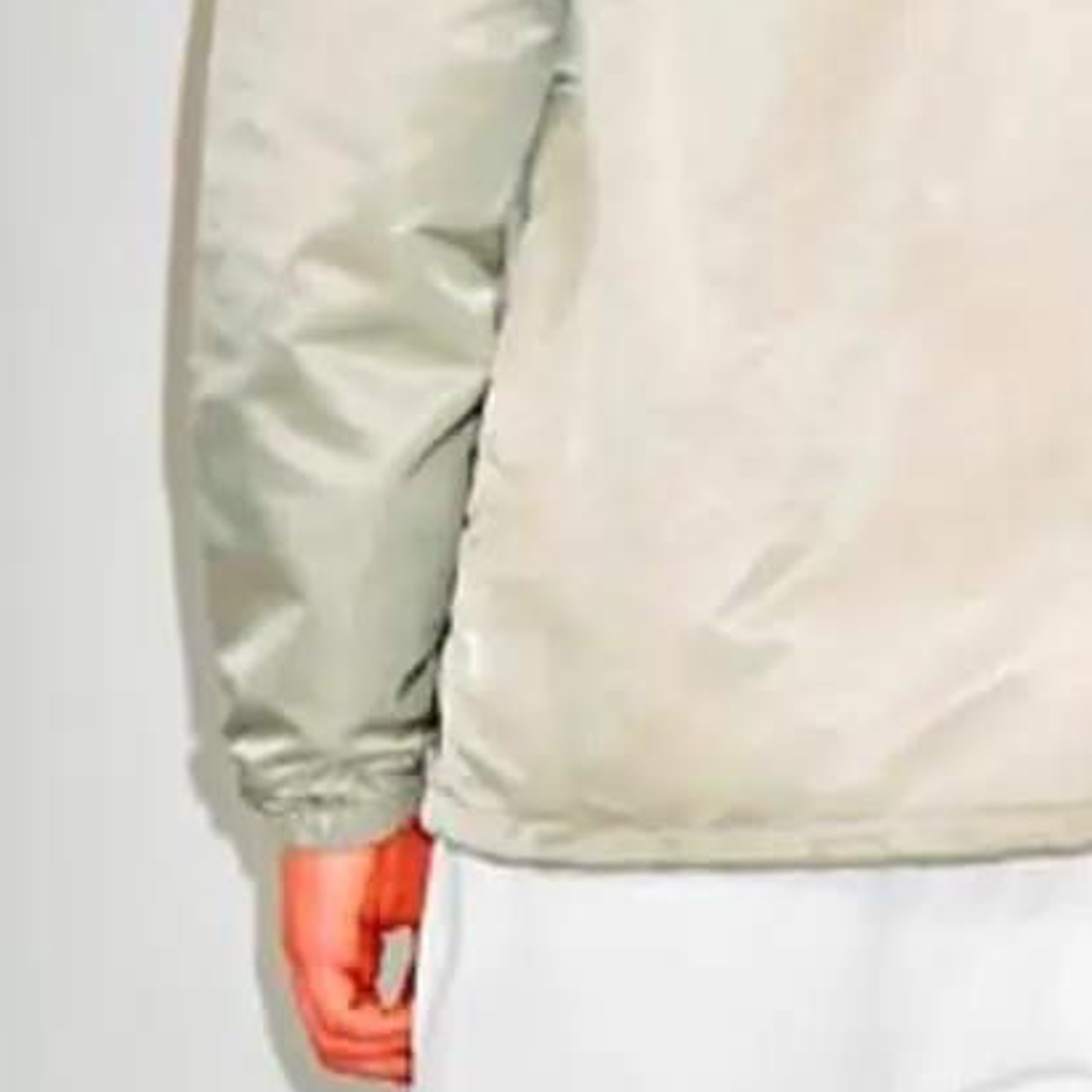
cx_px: 1002
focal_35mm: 150
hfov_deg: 11.6
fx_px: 5354
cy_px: 35
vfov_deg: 11.5
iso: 160
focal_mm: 62
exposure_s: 1/320
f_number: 10
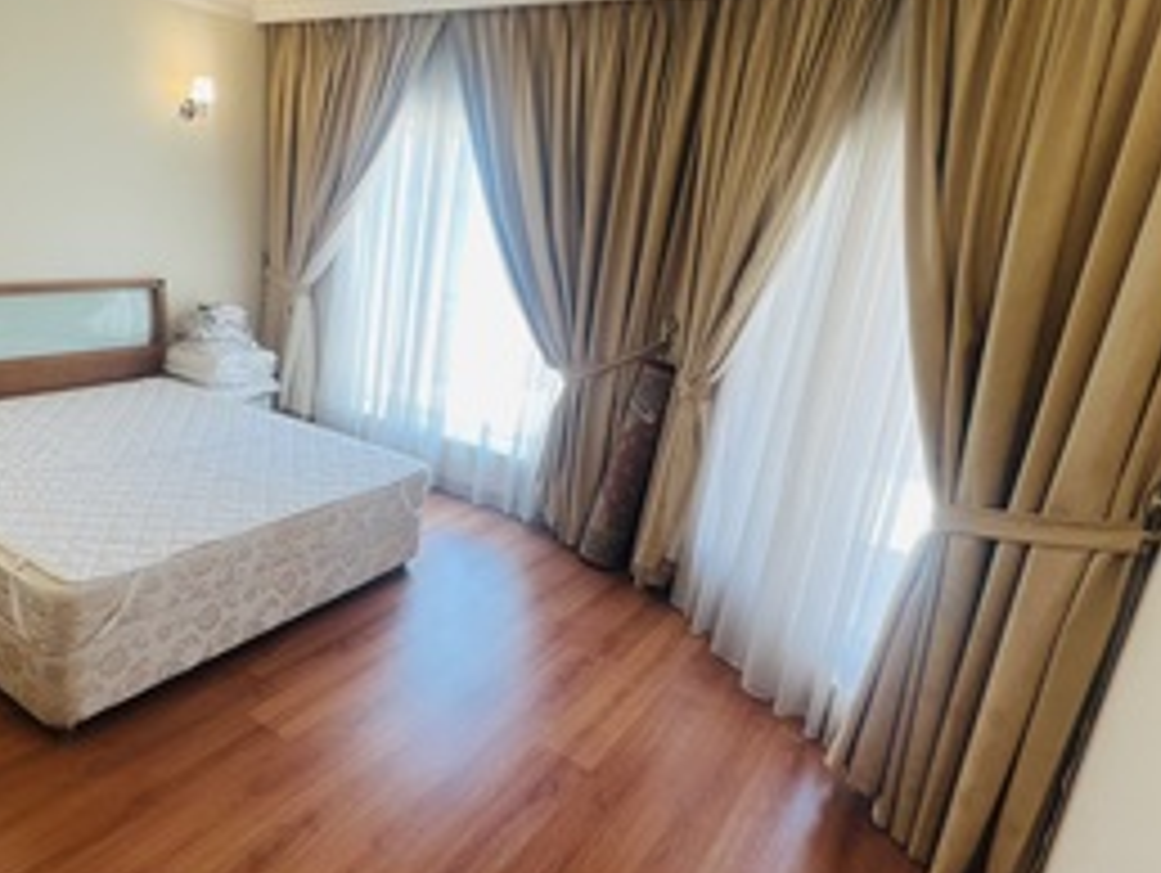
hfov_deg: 71.3
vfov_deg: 58.9
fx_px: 772
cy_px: 412
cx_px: 371
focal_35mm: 23
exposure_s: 1/33
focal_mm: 1.57
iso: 32
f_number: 1.8
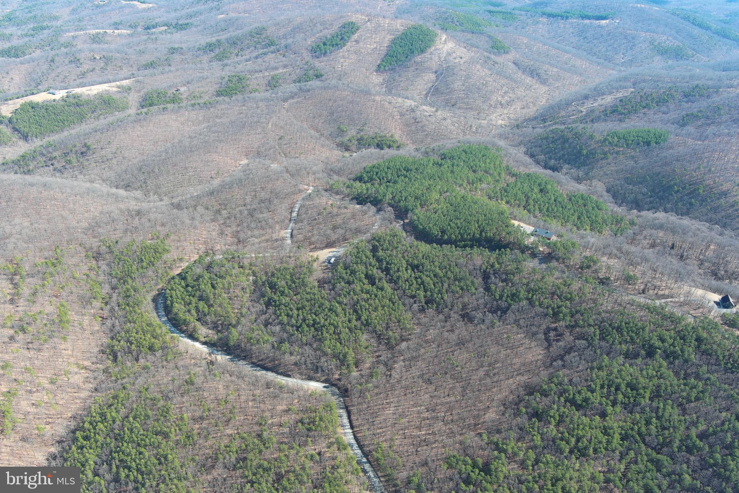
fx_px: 595
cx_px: 370
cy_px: 246
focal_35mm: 29
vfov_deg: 45.0
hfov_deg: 63.7
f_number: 2.8
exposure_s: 1/337
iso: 100
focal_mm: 10.57
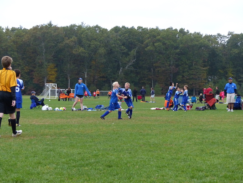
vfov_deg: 13.2
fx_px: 786
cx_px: 122
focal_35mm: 112
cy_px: 92
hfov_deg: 17.6
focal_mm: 20.1
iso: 400
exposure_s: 1/320
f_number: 2.8
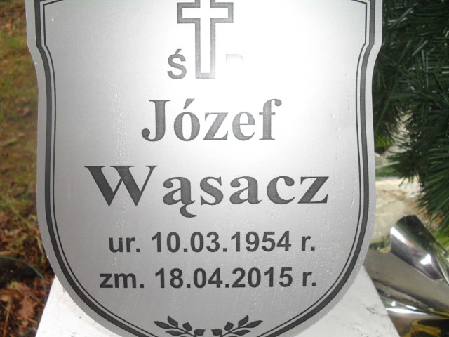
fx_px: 454
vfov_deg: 40.7
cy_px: 168
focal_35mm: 35
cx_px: 224
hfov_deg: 52.6
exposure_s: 1/180
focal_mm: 6.3
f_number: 3.2
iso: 100
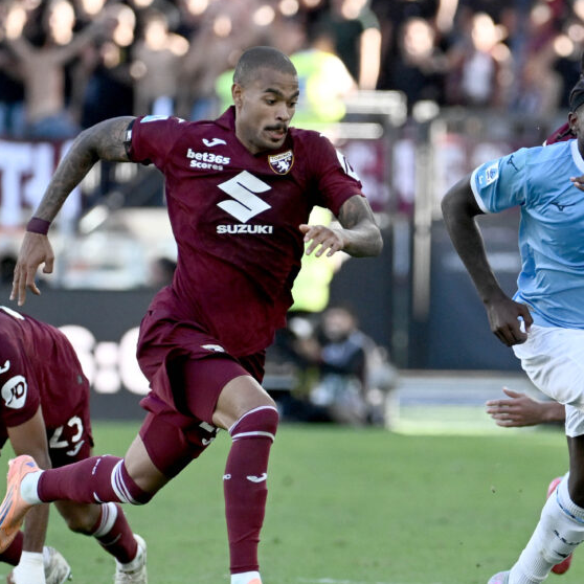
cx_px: 509
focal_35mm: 702
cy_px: 353
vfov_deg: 2.5
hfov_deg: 2.5
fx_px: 13399
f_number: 4.5
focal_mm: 300
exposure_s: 1/1600
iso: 1600
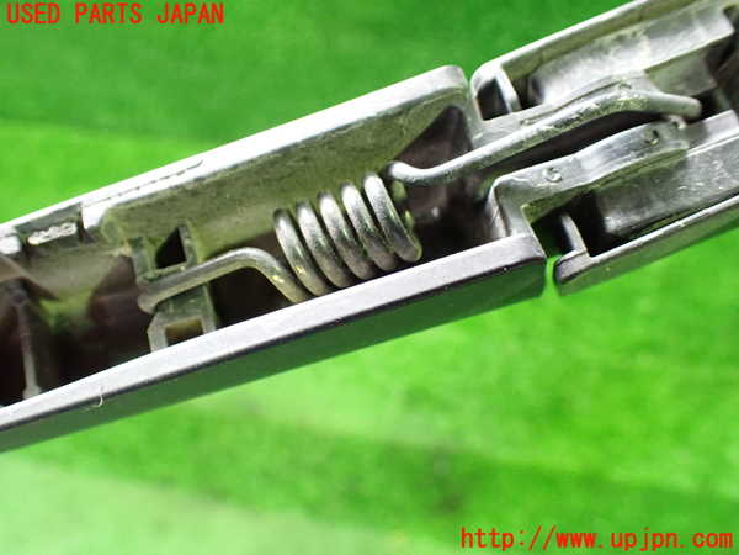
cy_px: 278
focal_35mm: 30
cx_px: 370
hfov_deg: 60.0
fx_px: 640
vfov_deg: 46.8
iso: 1000
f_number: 2.3
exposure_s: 1/30
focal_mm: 5.4
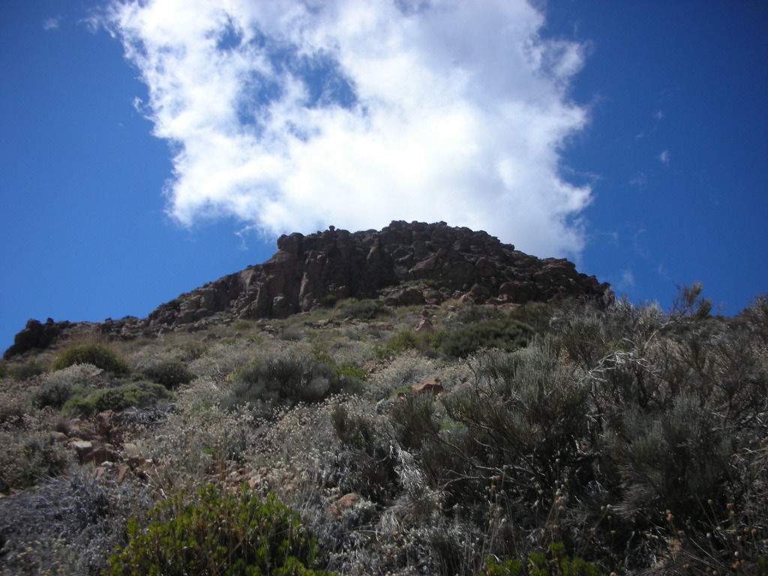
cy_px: 288
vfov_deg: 40.7
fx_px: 777
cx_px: 384
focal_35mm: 35
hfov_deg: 52.6
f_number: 8.5
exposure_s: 1/140
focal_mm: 5.8
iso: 50
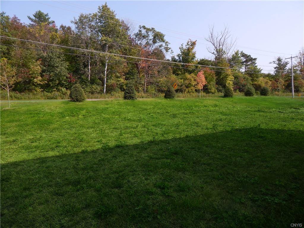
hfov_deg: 73.9
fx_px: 202
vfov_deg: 58.9
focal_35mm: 23
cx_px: 152
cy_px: 114
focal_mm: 4
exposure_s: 1/1250
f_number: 3
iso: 125
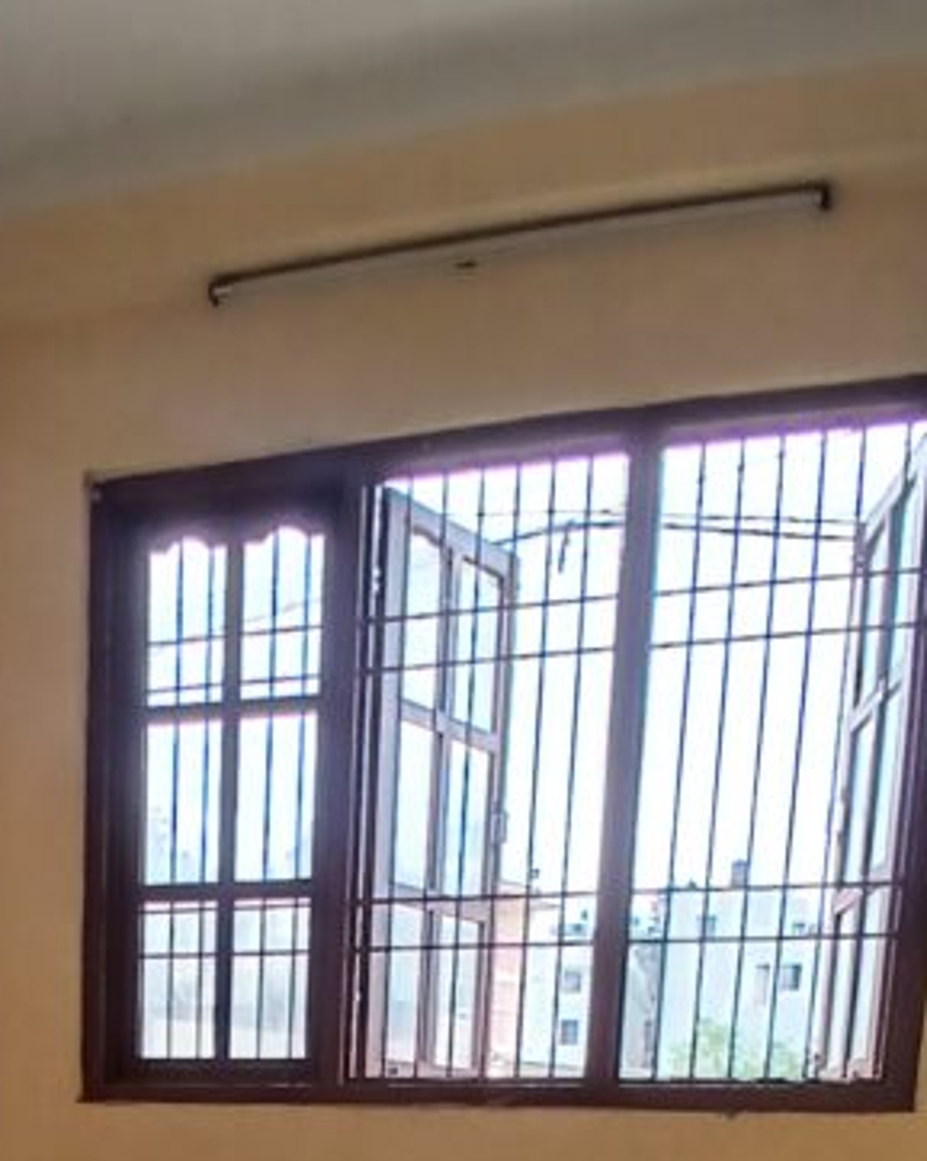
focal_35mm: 47
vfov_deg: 31.2
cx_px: 157
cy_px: 1488
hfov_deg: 31.1
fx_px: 1614
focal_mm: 1.4
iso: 50
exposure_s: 1/50
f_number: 2.2
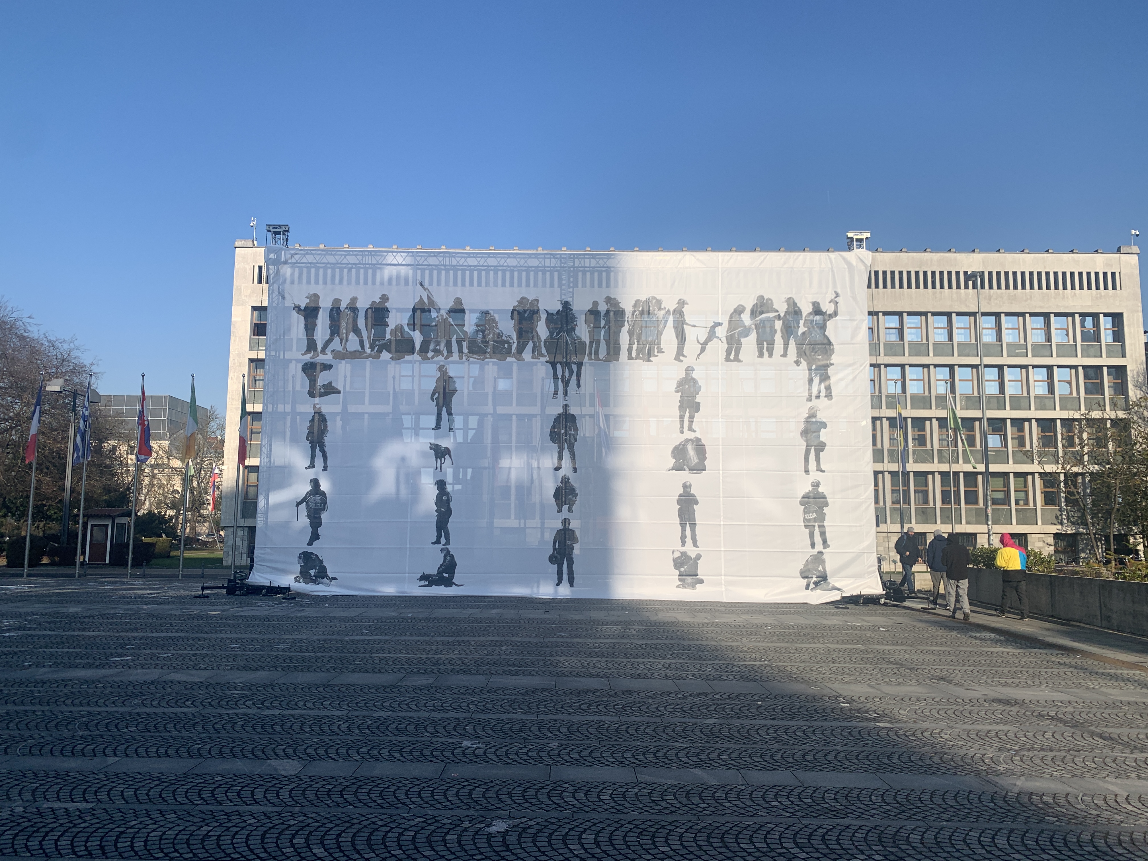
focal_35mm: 26
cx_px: 574
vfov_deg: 53.1
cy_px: 430
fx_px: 862
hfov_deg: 67.3
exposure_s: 1/3185
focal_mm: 4.25
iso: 25
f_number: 1.8
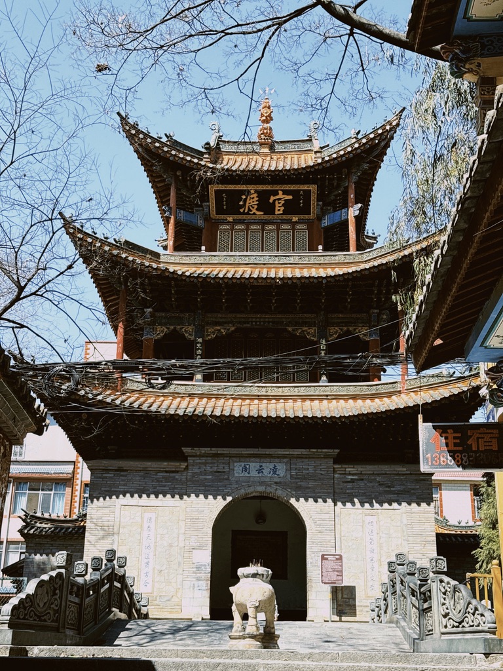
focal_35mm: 48
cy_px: 336
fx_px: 930
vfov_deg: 39.7
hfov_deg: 30.3
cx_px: 252
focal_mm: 6.76
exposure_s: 1/1883
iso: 64
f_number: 1.78
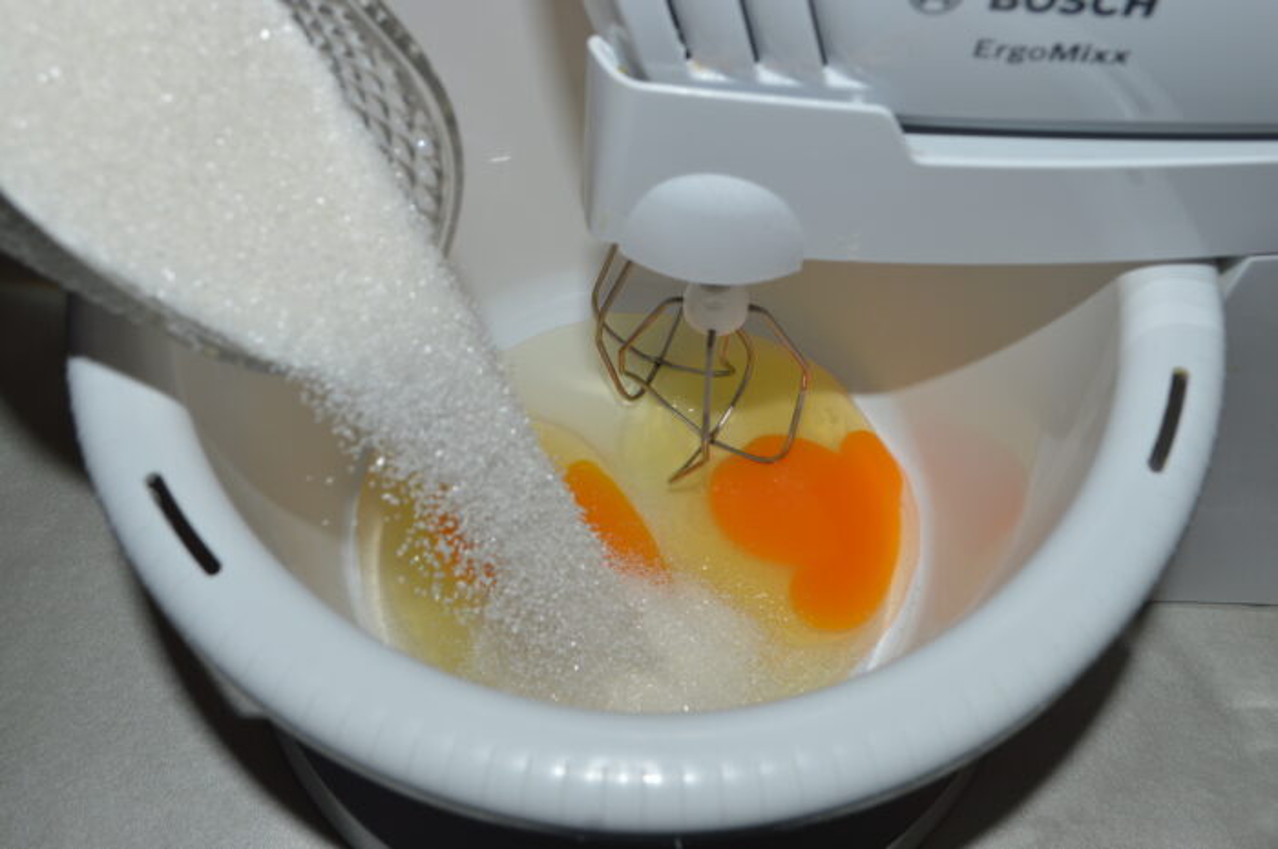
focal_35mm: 39
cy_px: 424
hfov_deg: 49.6
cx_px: 639
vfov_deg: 34.1
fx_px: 1383
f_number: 8
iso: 100
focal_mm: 26
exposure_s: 1/60
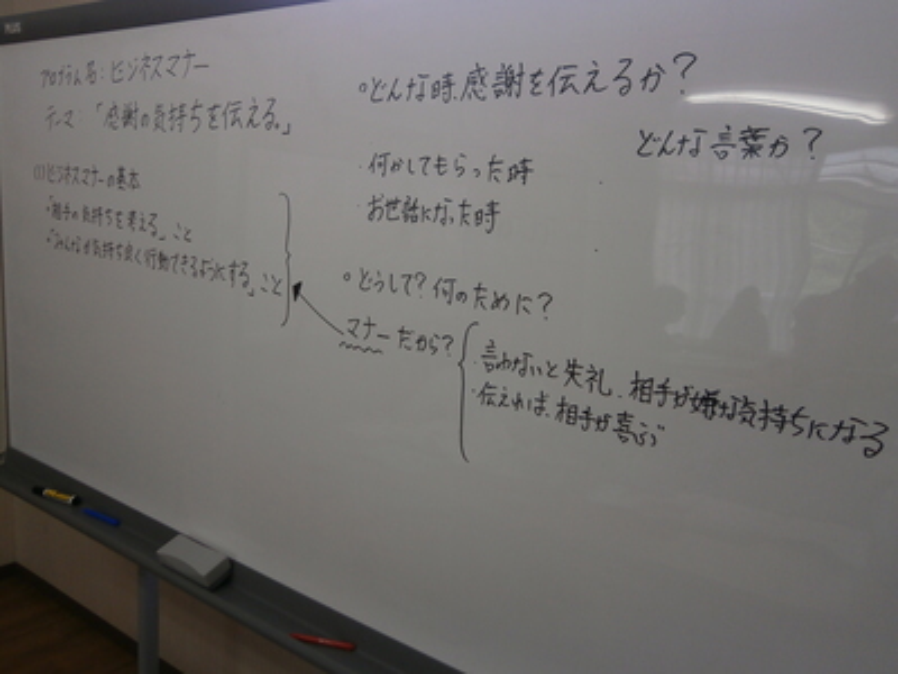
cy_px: 337
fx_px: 674
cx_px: 449
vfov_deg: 53.1
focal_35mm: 26
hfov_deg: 67.3
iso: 80
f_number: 2.8
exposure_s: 1/100
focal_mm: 4.7
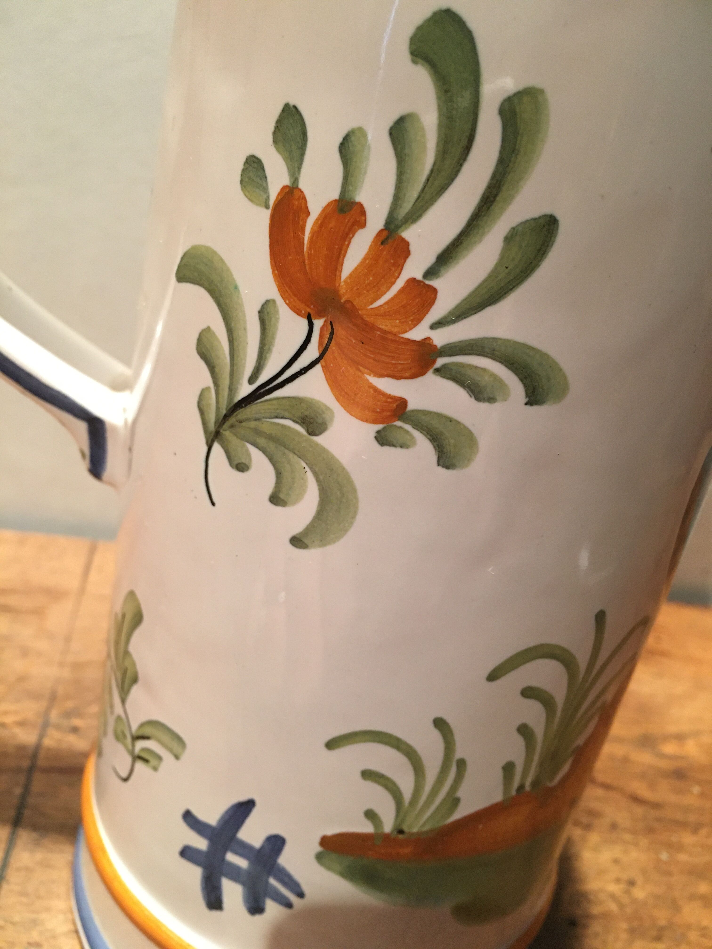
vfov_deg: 61.7
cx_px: 356
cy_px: 474
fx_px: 795
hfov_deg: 48.2
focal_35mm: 29
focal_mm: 4.15
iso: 200
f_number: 2.2
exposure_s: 1/33
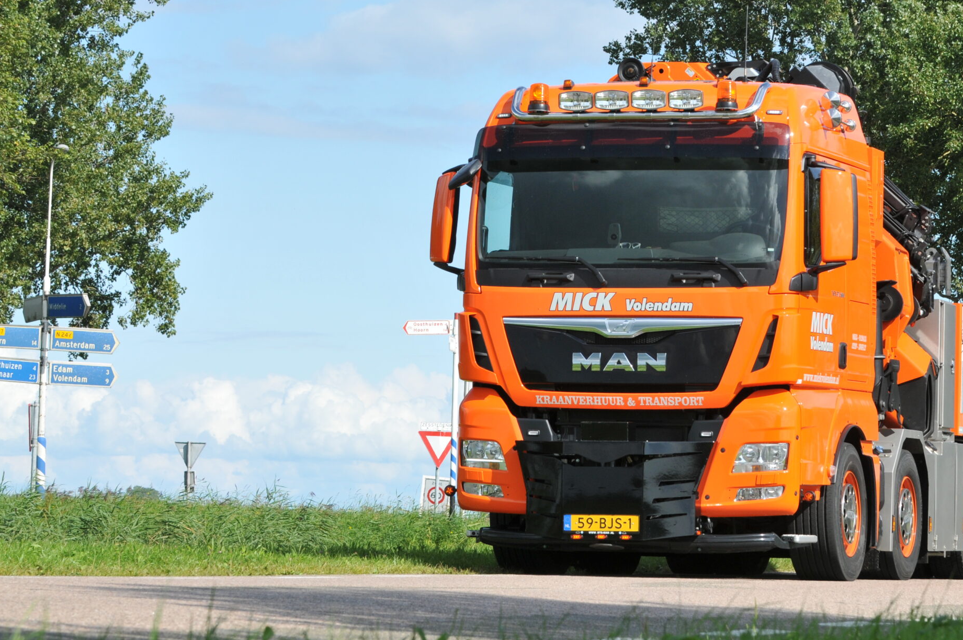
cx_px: 667
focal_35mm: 146
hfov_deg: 14.0
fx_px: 3901
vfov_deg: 9.4
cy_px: 279
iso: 250
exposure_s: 1/400
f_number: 10
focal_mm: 70
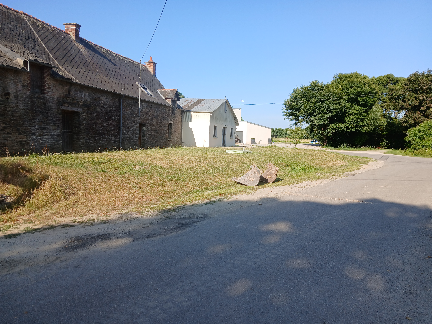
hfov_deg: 67.3
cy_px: 162
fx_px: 324
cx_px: 216
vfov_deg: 53.1
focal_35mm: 26
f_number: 1.8
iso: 20
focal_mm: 3.98
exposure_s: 1/398
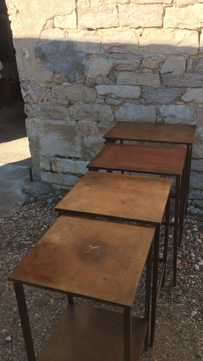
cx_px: 111
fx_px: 306
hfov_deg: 36.6
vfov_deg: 61.0
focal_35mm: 32
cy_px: 182
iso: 32
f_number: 2.2
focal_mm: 4.15
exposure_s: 1/648
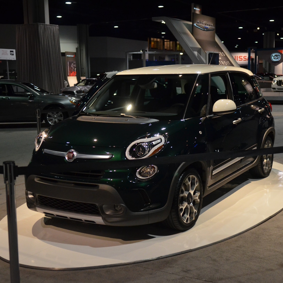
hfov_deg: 36.0
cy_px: 142
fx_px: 435
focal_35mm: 47
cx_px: 156
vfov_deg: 36.1
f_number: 2.8
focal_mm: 24
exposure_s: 1/320
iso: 1600
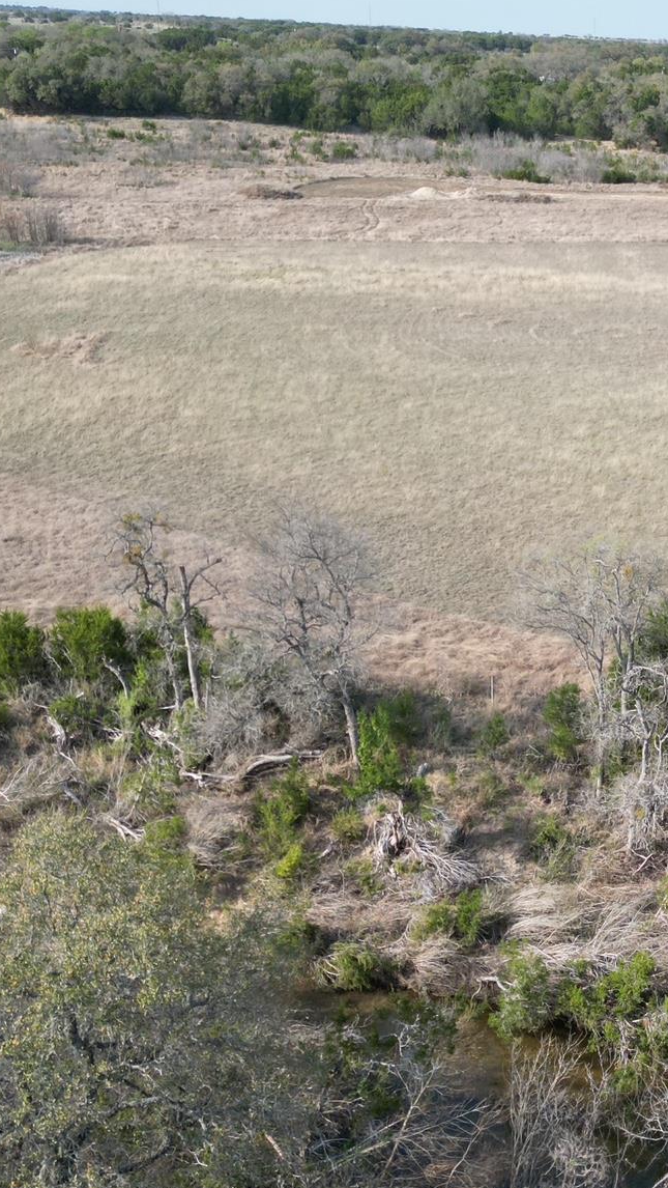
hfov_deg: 25.0
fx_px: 1448
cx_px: 637
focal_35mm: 46
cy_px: 727
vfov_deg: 44.3
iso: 130
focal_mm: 6.72
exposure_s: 1/1500
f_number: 1.7
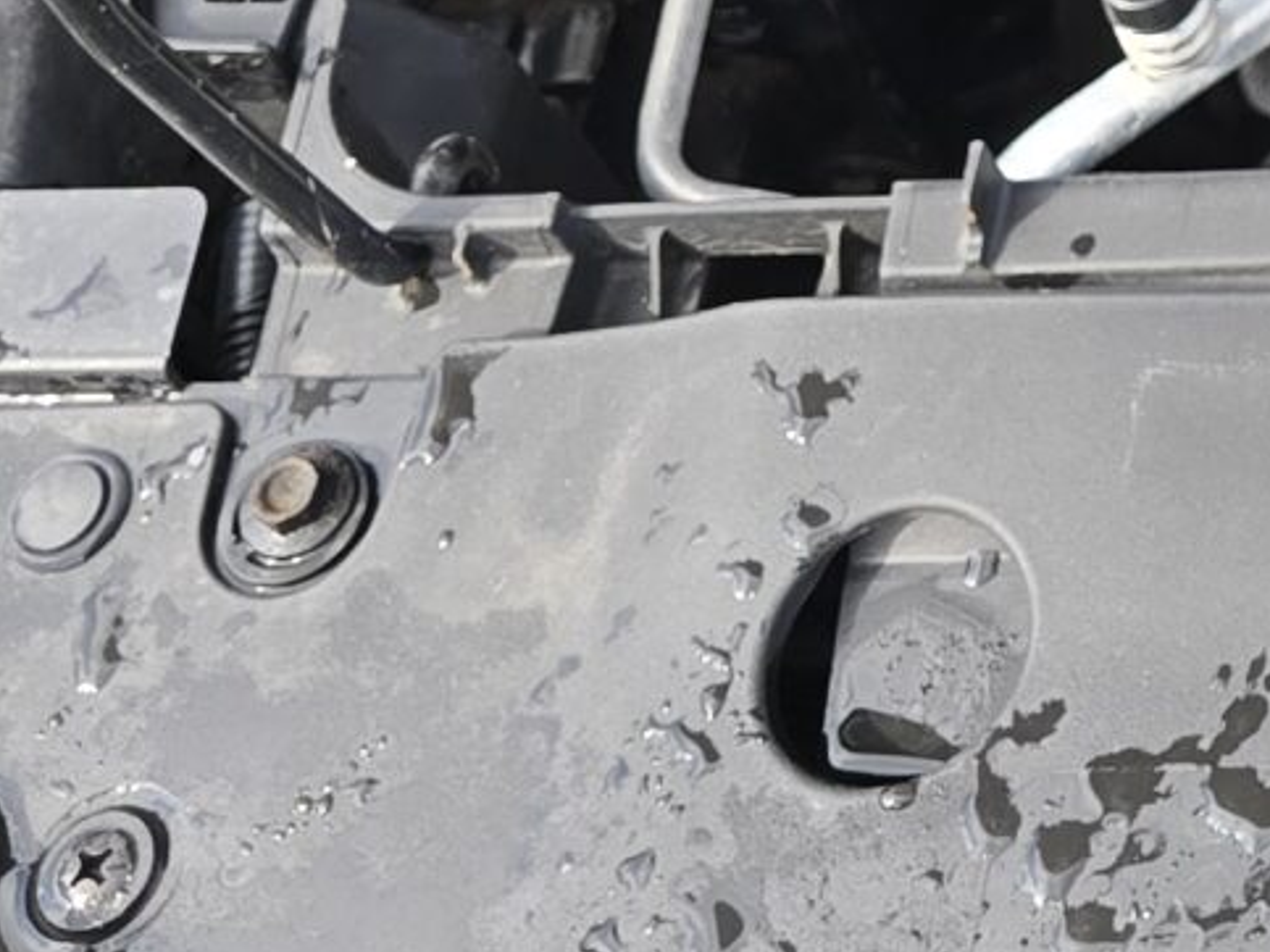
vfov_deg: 10.4
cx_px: 2648
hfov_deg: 13.5
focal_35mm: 122
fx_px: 4475
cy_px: -1394
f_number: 1.7
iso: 20
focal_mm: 6.3
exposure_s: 1/180
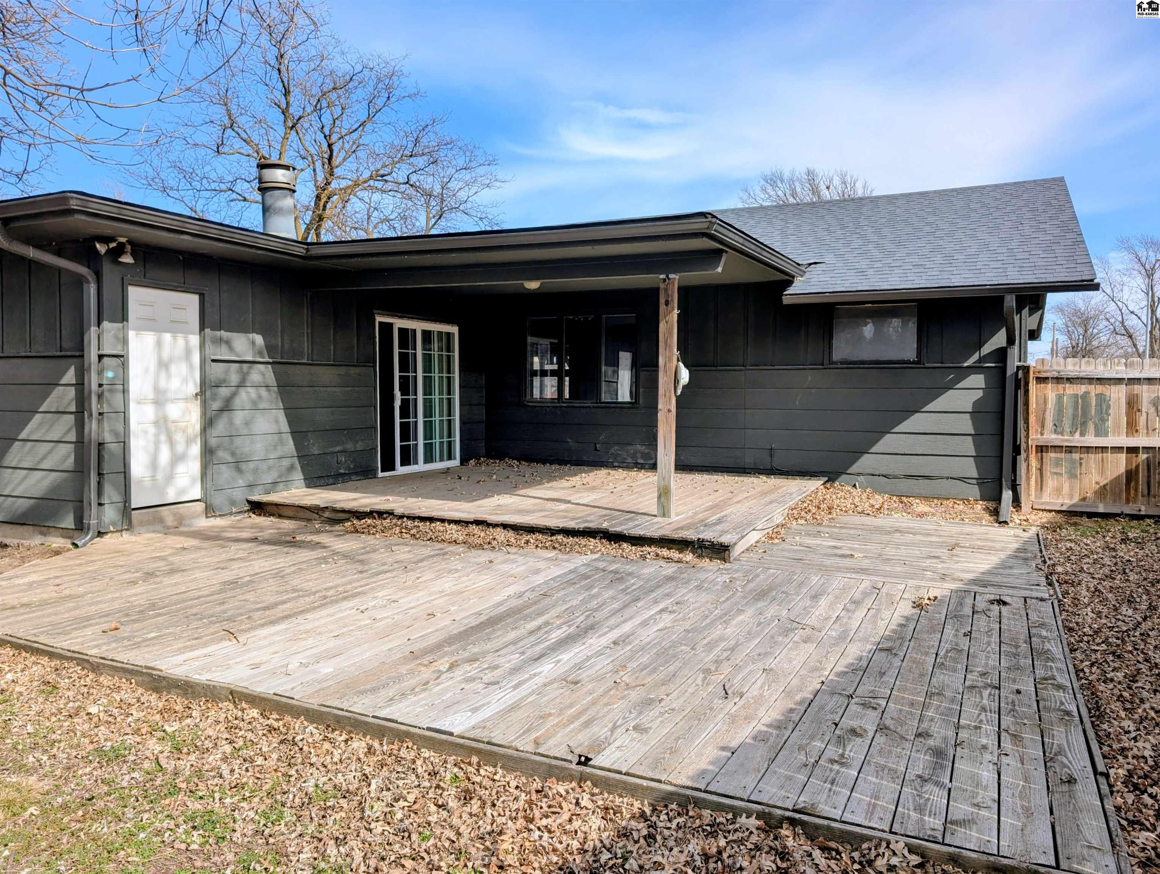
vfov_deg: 56.9
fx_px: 805
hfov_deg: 71.5
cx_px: 580
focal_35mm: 24
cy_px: 437
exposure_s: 1/706
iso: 22
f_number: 1.68
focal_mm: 6.9
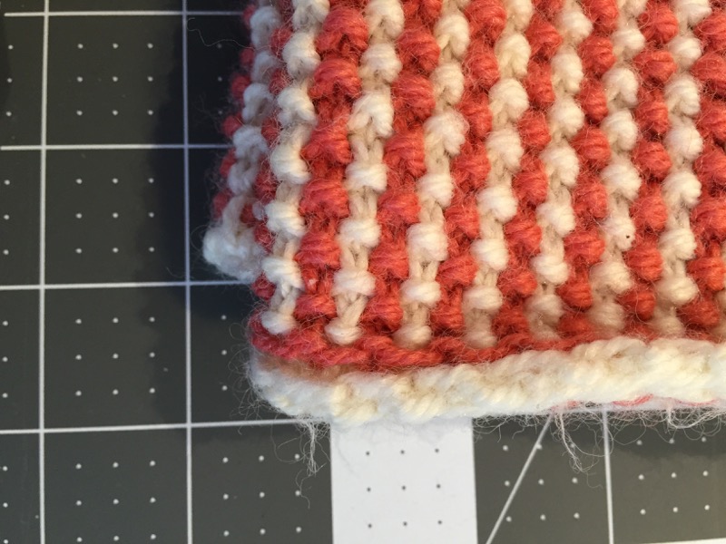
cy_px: 272
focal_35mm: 29
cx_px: 363
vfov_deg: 48.2
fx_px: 608
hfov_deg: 61.7
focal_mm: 4.15
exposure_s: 1/30
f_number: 2.2
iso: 100
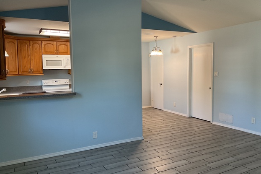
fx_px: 225
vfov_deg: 42.3
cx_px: 132
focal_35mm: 31
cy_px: 85
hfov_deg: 60.3
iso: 64
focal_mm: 3
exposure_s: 1/60
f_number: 1.8
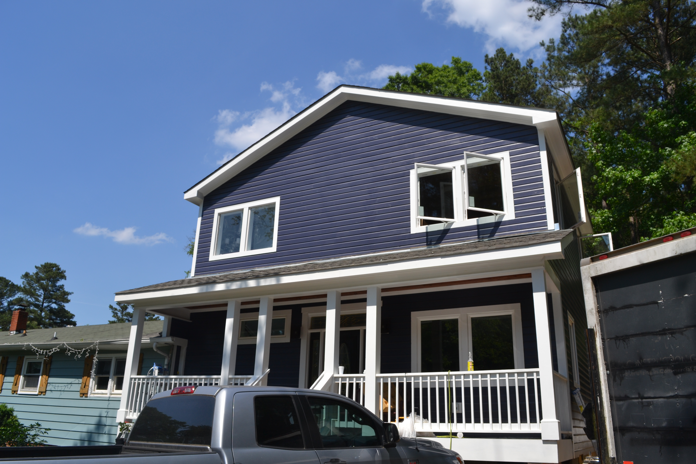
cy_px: 232
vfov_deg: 47.9
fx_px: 522
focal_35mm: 27
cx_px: 348
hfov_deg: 67.4
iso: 100
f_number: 9
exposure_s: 1/320
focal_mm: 18
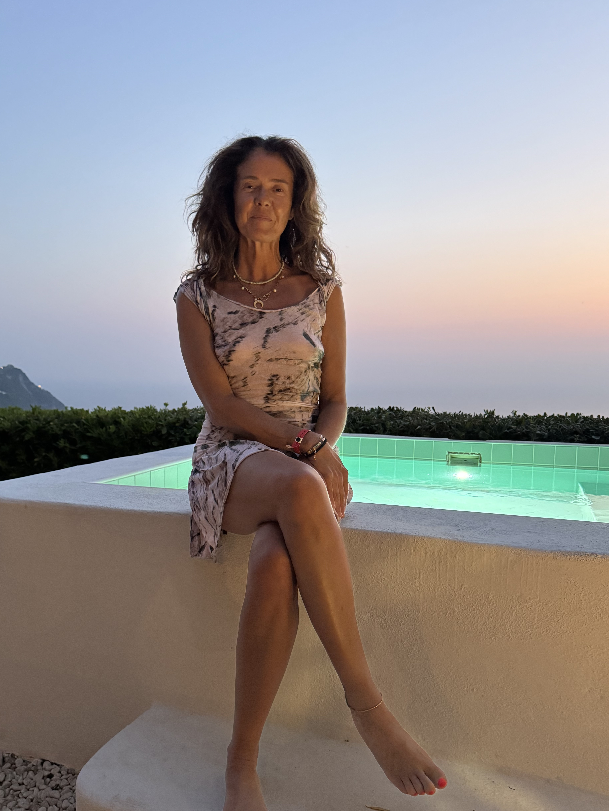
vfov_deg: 63.2
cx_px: 277
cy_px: 463
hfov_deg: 49.7
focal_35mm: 28
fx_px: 657
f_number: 1.78
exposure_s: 1/50
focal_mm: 6.76
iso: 800
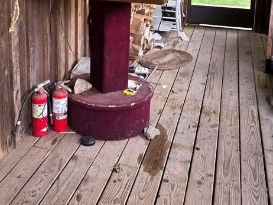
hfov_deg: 37.2
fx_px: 402
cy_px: -2
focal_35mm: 51
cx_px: 96
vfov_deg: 26.9
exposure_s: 1/60
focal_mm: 5.4
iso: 50
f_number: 1.8
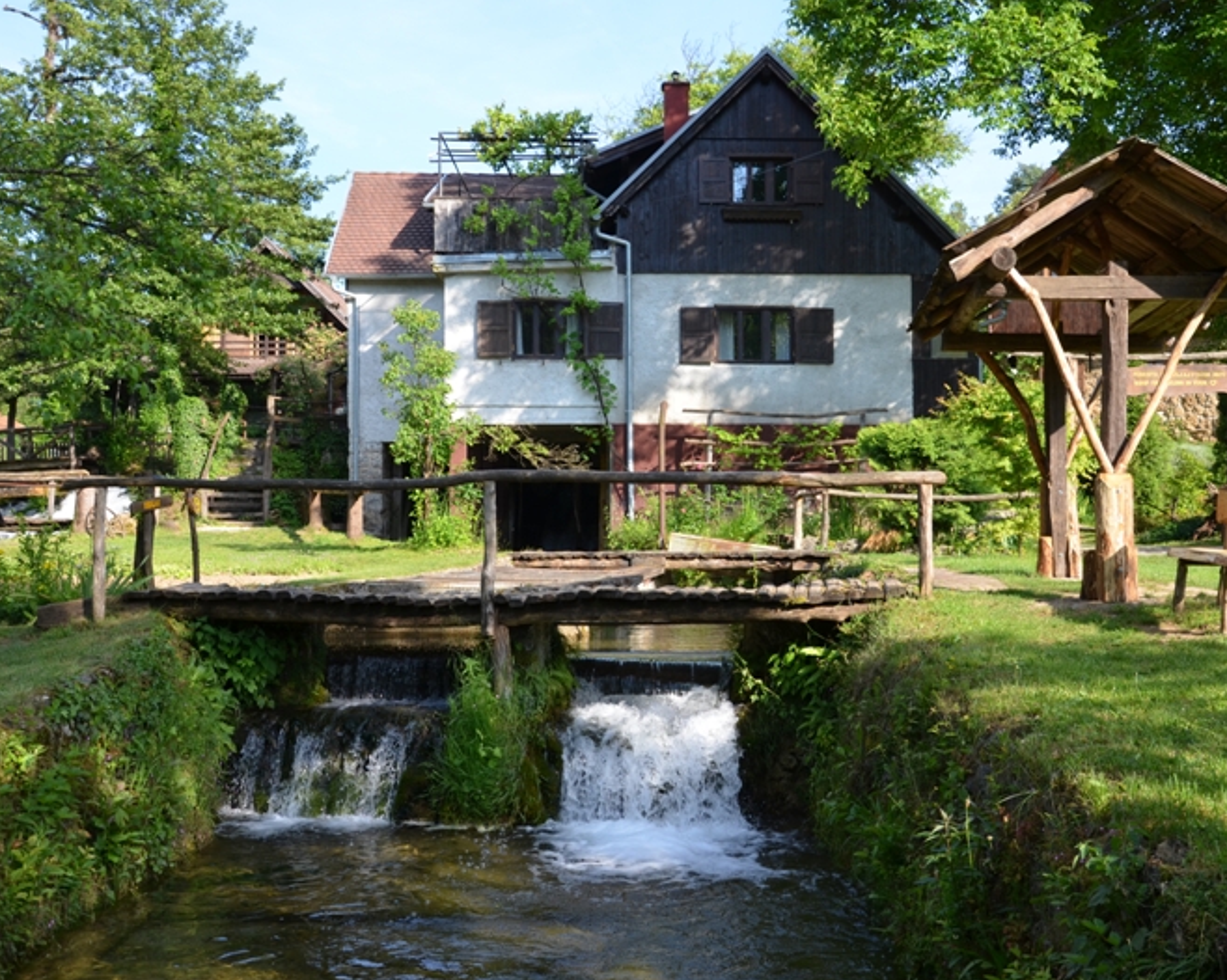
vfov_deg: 36.5
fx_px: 1488
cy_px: 488
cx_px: 709
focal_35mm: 41
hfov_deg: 44.7
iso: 200
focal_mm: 24
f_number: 8
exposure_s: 1/250
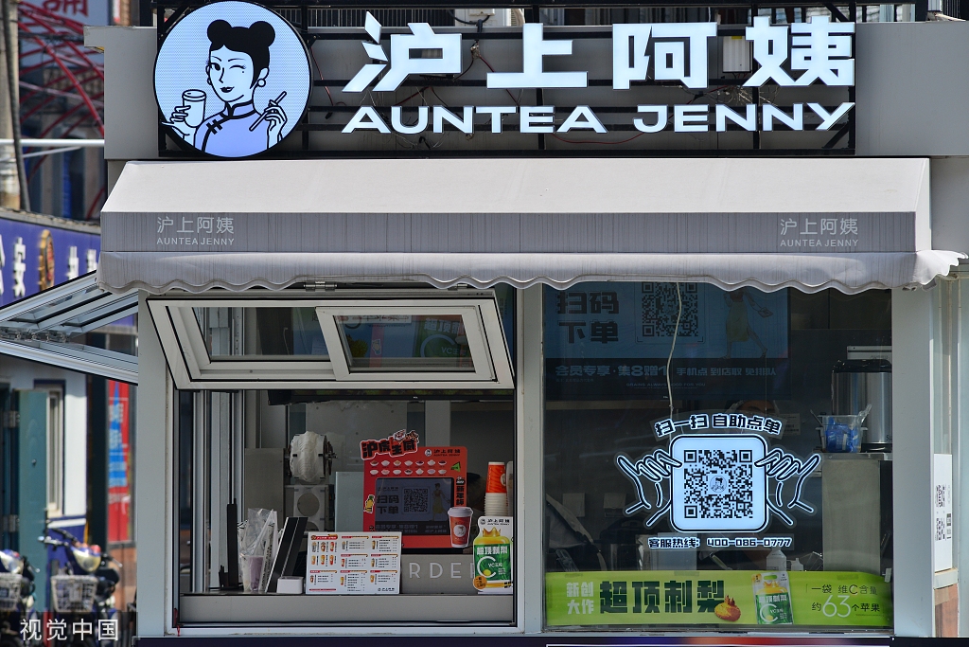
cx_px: 484
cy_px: 324
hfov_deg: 6.9
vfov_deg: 4.6
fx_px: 8076
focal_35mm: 300
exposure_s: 1/640
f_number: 13
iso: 500
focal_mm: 300
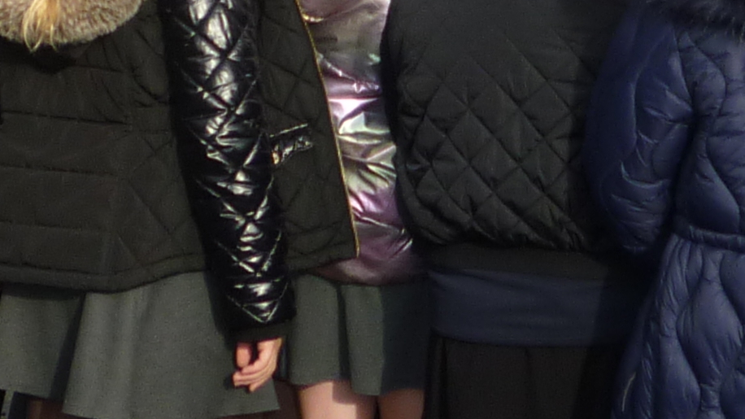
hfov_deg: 15.5
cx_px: 471
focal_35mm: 138
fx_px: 2726
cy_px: -181
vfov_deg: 8.6
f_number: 3.3
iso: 80
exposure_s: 1/400
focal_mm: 5.2
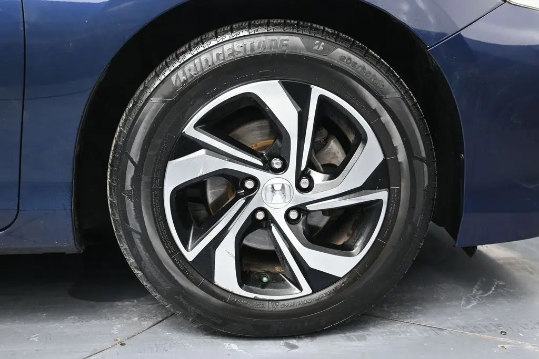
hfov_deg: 51.3
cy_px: 180
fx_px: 561
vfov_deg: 35.5
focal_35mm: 38
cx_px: 270
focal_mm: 25
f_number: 4.2
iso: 1400
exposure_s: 1/125
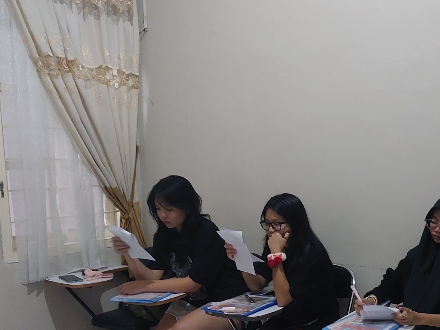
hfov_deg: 37.1
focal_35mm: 50
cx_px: 337
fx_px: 636
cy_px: 242
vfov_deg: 28.7
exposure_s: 1/25
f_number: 1.8
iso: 500
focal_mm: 4.6
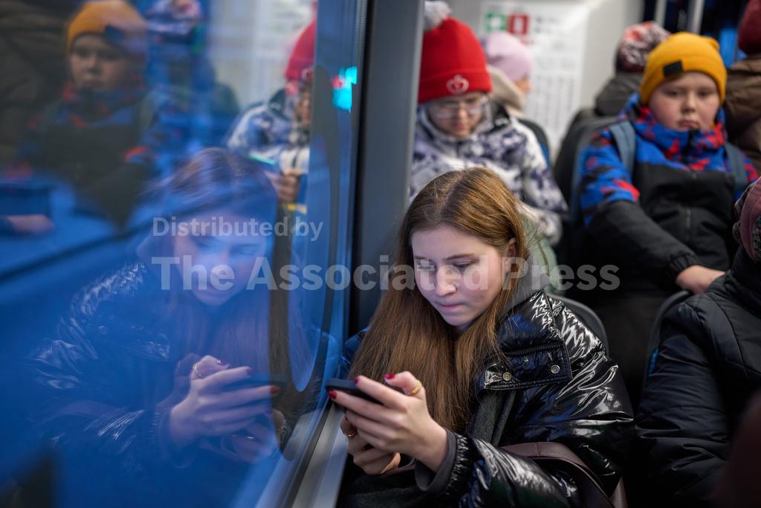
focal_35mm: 35
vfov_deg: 37.9
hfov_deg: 54.4
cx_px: 380
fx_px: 740
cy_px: 254
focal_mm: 35
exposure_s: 1/250
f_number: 1.4
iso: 800
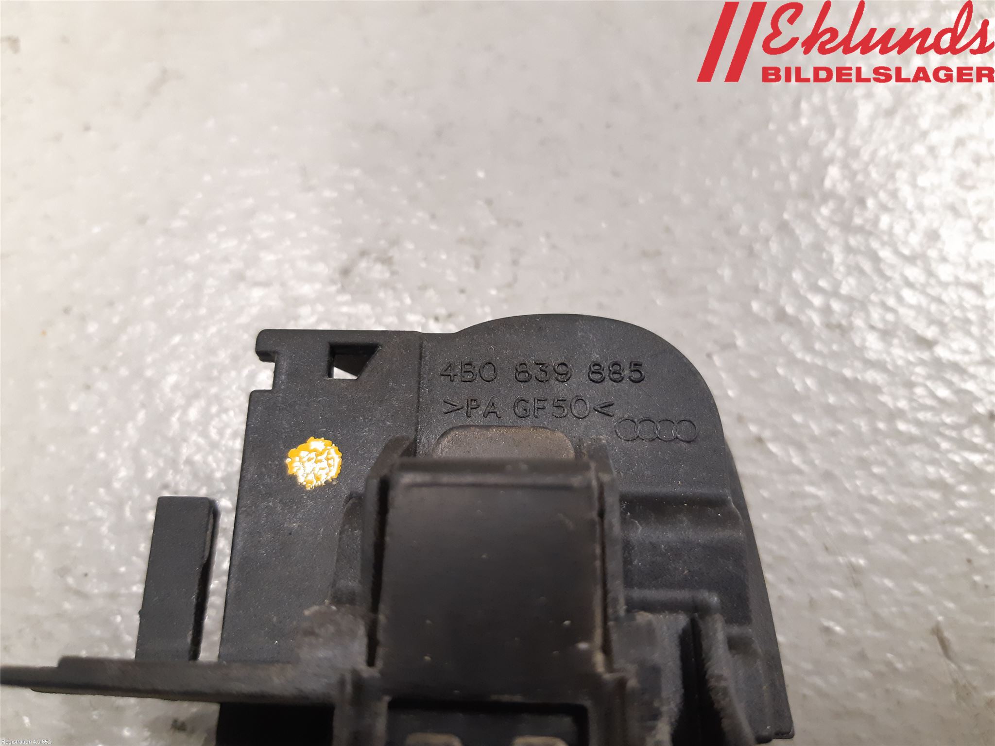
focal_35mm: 26
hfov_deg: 67.3
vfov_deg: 53.1
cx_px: 498
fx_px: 747
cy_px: 373
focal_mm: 3.93
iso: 250
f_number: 1.7
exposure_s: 1/33
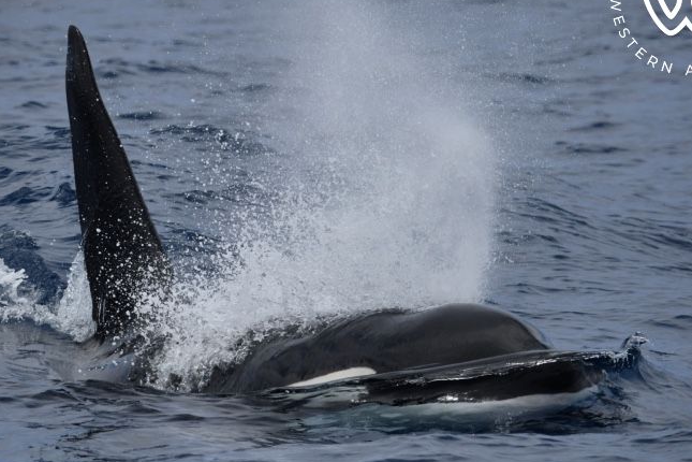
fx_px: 9053
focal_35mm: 471
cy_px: 204
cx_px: 339
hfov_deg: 4.4
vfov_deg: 2.9
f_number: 6
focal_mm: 380
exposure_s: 1/8000
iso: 640
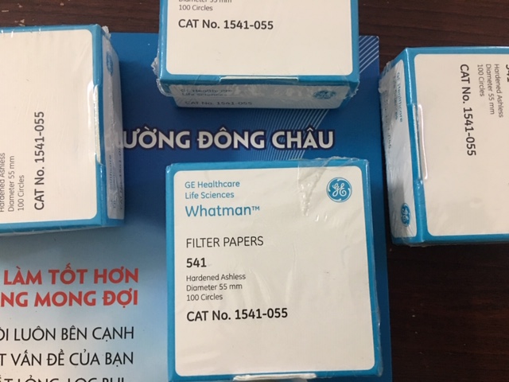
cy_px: 191
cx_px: 254
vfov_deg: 48.2
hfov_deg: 61.7
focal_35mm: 29
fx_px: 426
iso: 125
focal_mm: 4.15
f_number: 2.2
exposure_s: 1/8
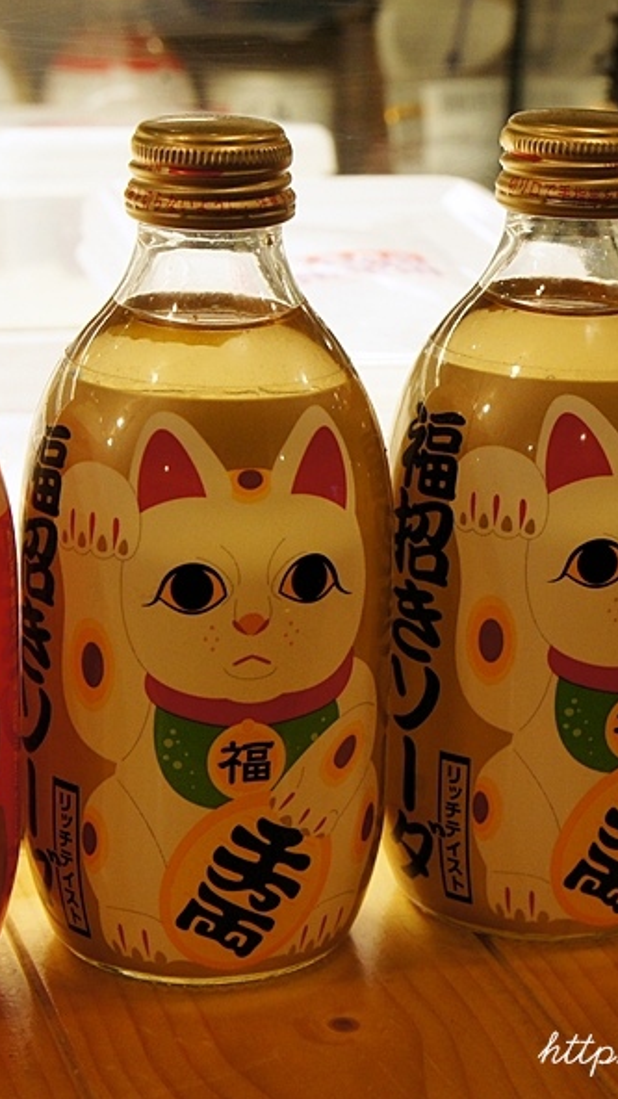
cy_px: 549
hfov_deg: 14.1
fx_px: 2505
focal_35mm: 86
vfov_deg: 24.7
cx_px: 369
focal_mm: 36
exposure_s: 1/60
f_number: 7.1
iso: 800
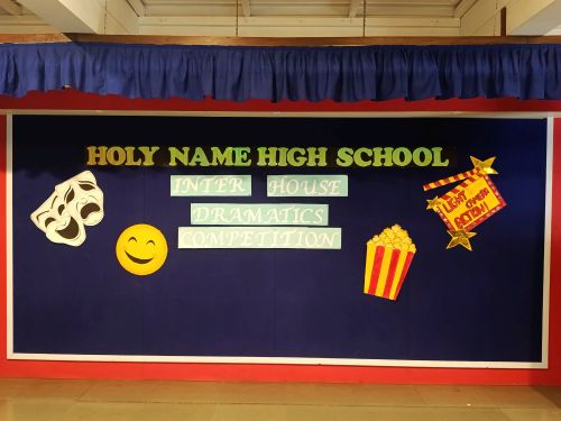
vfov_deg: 46.8
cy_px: 210
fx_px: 486
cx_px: 280
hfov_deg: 60.0
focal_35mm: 30
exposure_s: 1/50.1
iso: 404
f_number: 1.5
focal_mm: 4.94
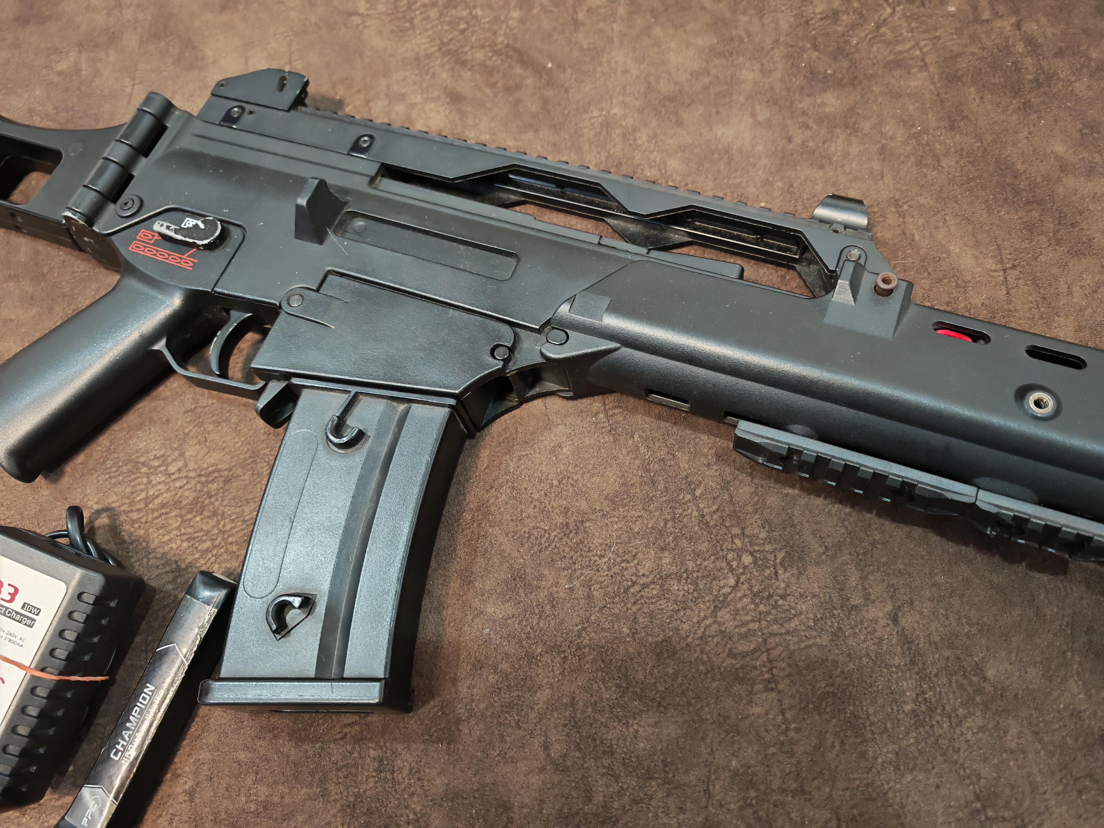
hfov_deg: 71.6
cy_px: 414
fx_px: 765
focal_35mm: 24
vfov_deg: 56.8
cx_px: 552
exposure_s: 1/50
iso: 640
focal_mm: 6.83
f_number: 2
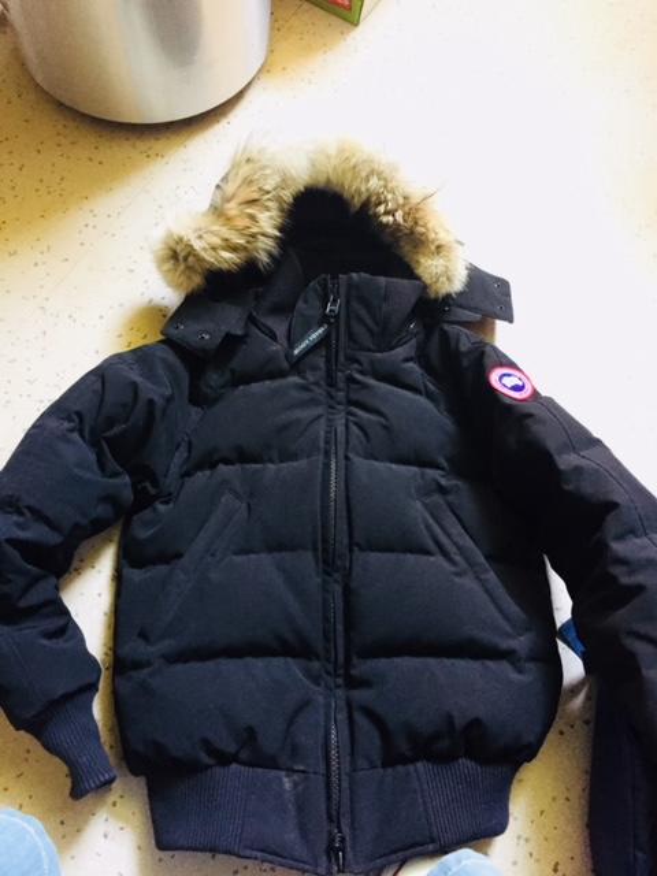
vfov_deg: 61.7
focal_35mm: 29
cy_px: 438
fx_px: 734
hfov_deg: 48.2
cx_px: 328
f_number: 2.2
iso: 400
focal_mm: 4.15
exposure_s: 1/15
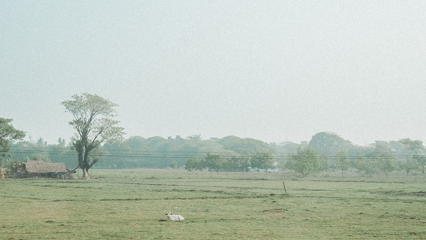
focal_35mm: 64
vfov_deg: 18.8
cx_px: 171
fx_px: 723
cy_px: 145
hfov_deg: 32.7
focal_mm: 12
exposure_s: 1/320
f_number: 2
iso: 160
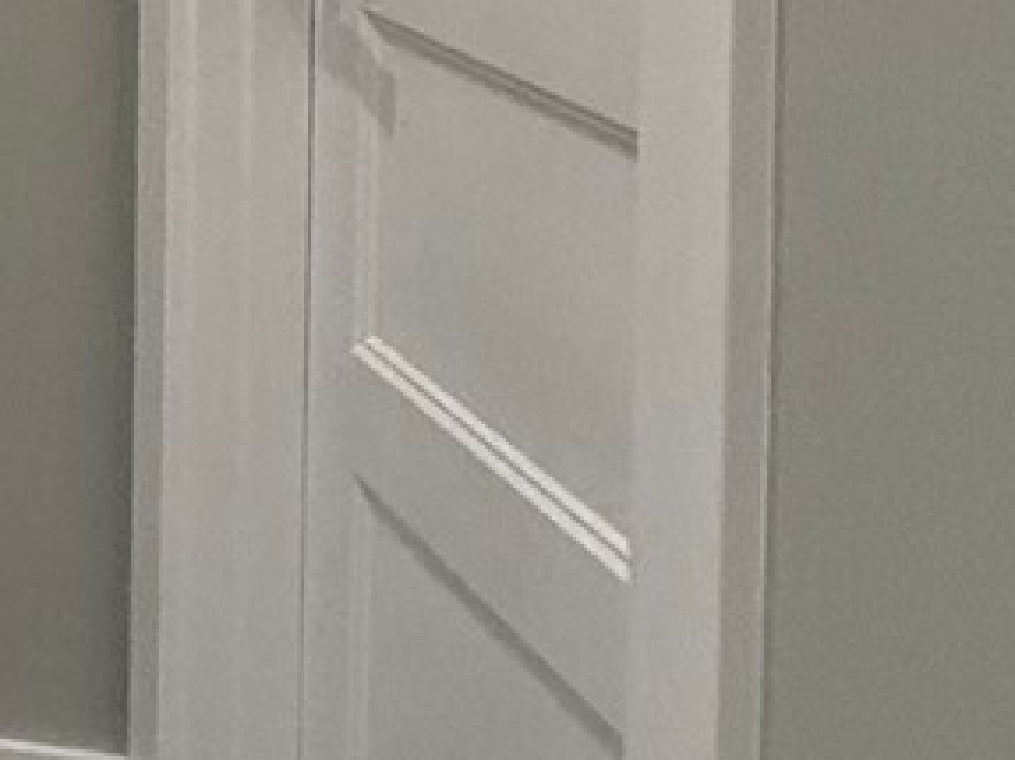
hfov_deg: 16.3
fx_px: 2286
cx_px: -1217
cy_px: -318
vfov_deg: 17.3
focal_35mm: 78
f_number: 2.2
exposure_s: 1/120
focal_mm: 2.22
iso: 250
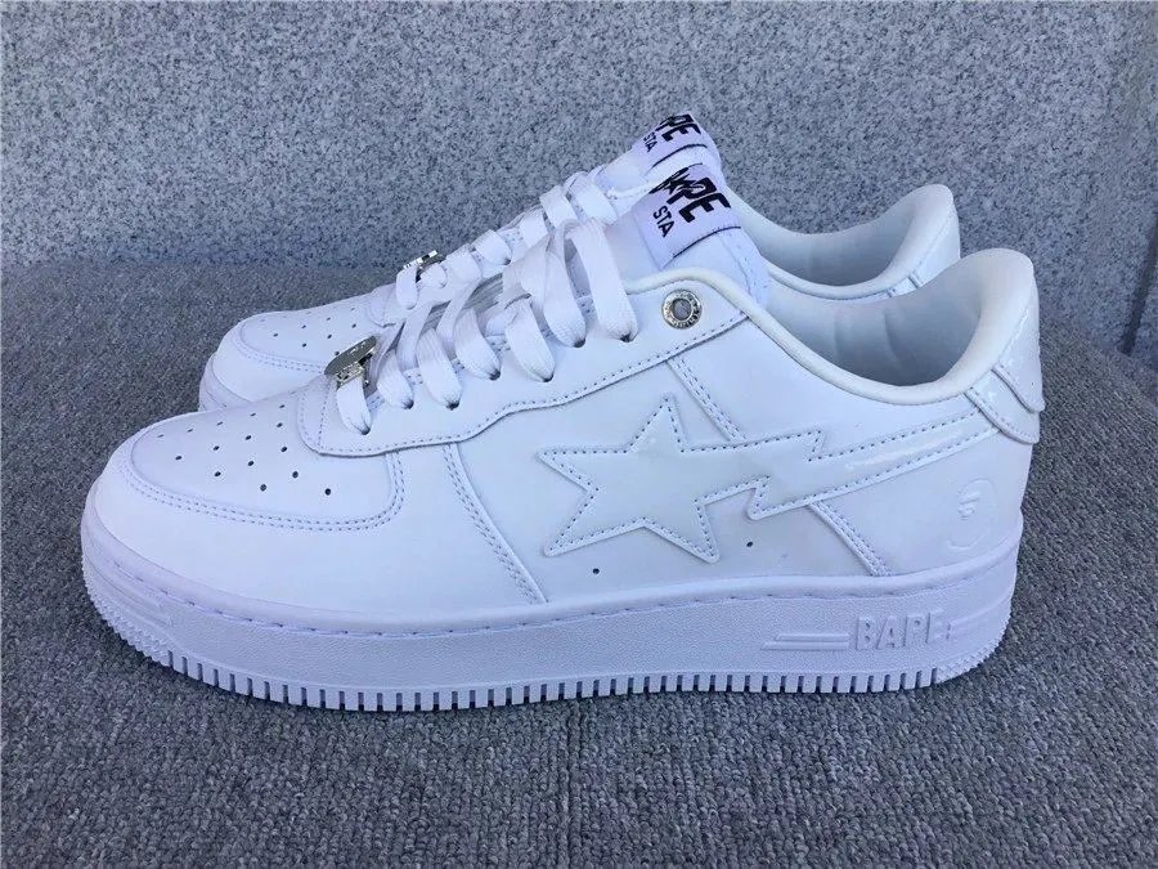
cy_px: 434
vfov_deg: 45.4
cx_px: 579
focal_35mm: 31
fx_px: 1037
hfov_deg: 58.4
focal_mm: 3.3
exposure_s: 1/357
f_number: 2.4
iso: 25
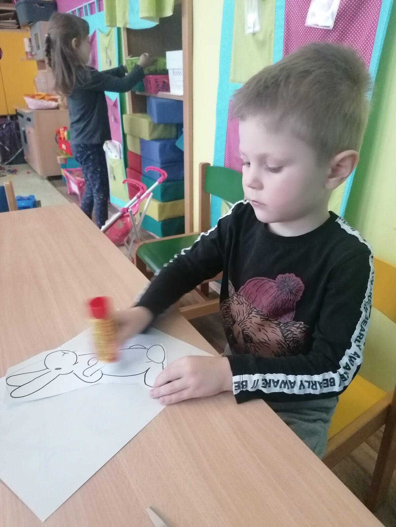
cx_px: 198
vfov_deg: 65.3
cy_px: 264
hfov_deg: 51.4
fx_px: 412
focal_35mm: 27
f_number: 1.8
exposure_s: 1/16.7
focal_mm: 4.75
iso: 800
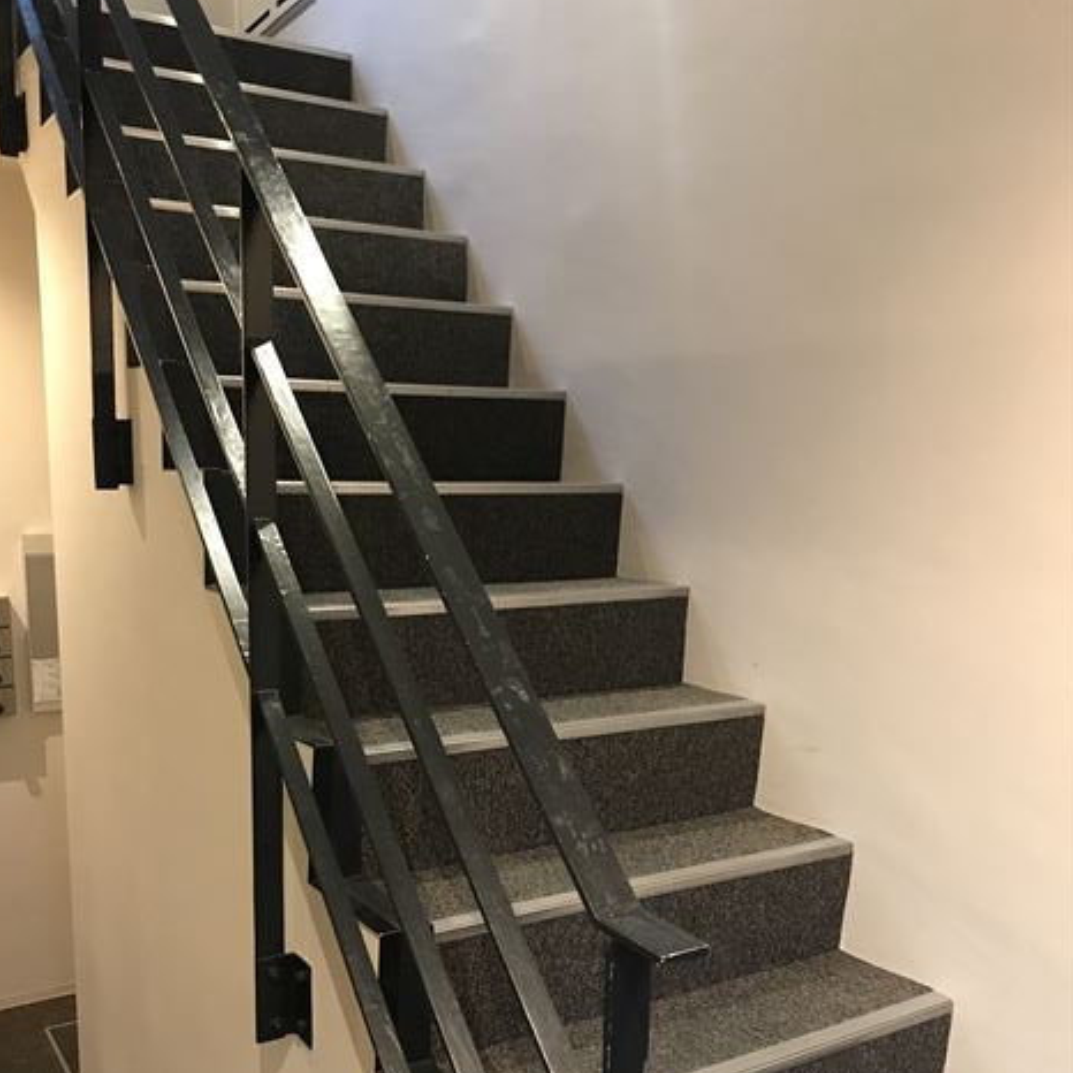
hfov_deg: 48.4
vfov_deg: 48.1
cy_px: 663
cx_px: 527
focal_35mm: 34
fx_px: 1192
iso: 80
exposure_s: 1/7
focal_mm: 3.99
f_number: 1.8
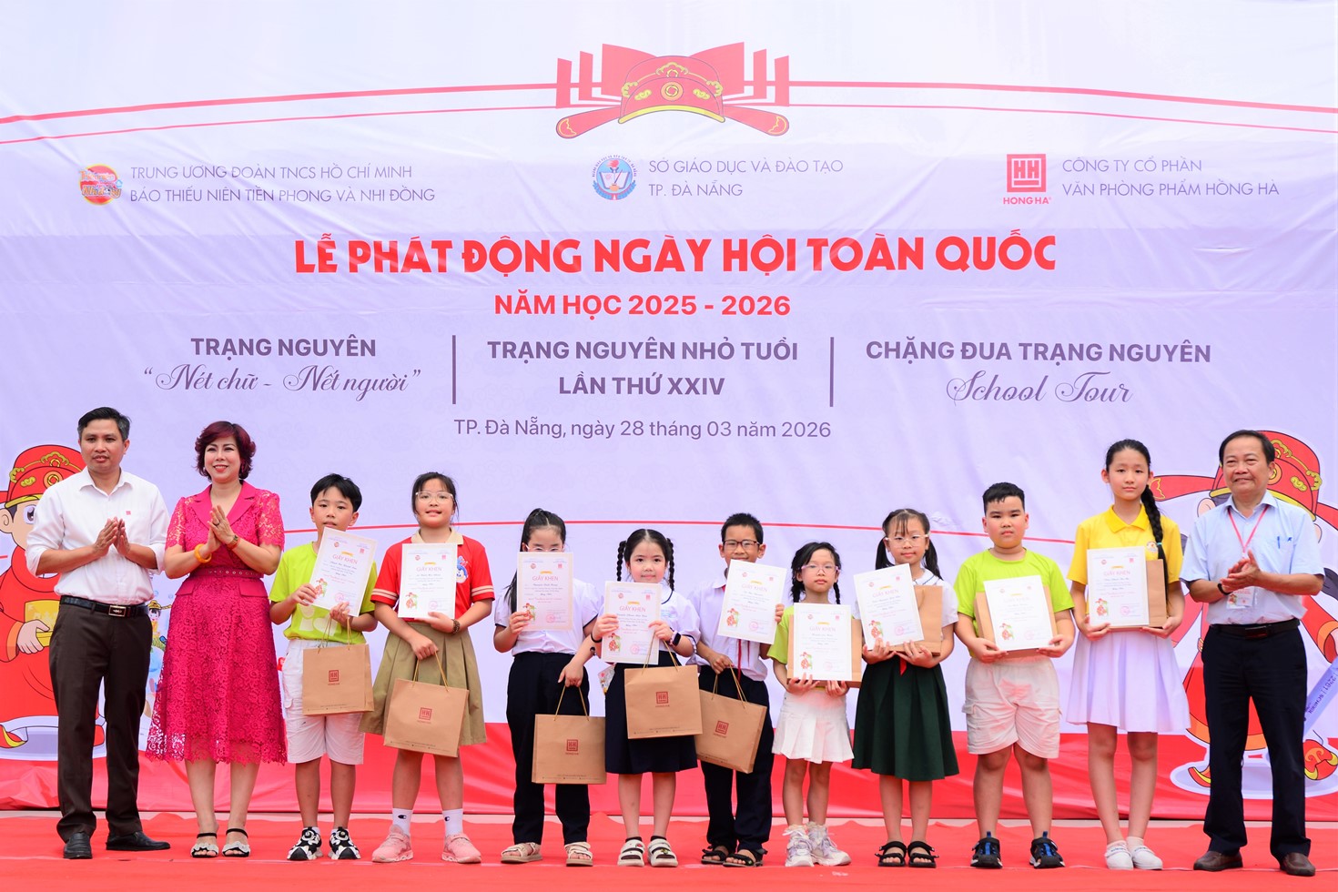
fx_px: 1951
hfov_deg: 37.9
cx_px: 669
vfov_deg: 25.8
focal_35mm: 52
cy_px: 446
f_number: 5
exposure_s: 1/200
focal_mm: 35
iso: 100
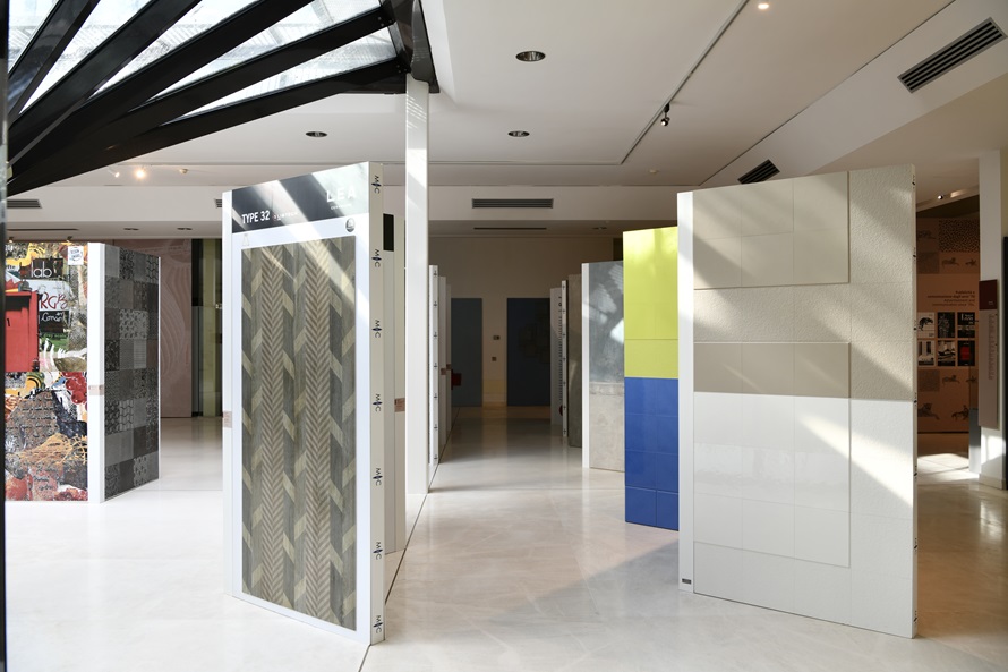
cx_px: 504
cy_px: 336
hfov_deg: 63.7
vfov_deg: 44.9
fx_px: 812
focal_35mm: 29
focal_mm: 29
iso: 64
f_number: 8
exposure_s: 1/8
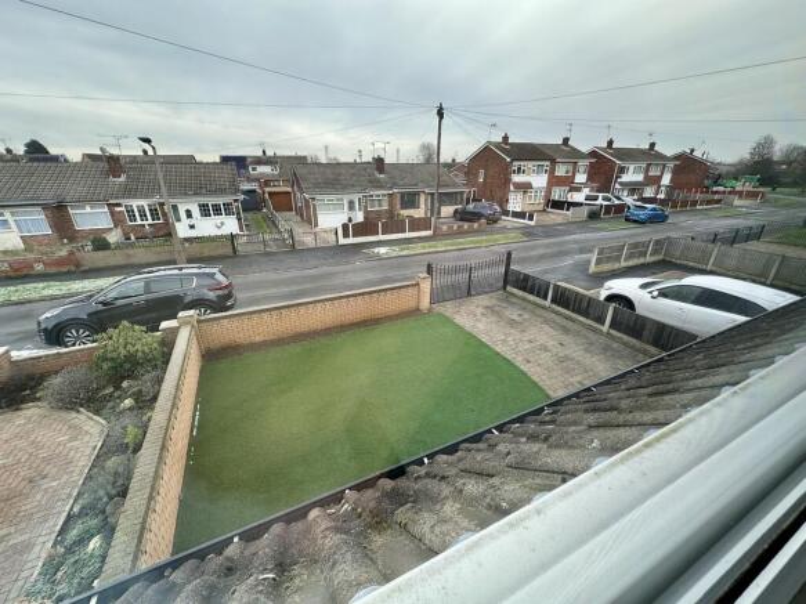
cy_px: 302
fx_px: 326
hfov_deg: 102.1
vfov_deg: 85.7
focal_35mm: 14
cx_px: 403
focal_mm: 2.22
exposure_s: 1/99
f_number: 2.2
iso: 40
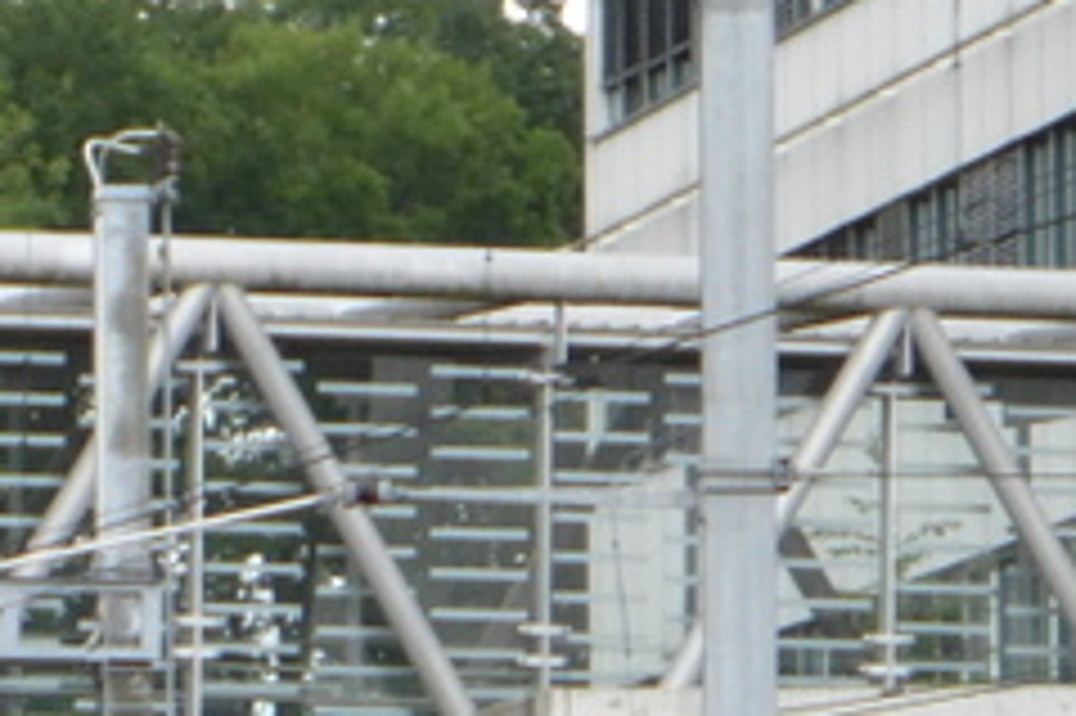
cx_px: -684
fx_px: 16517
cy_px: 1491
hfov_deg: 3.7
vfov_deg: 2.5
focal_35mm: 553
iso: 125
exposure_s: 1/160
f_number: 5.3
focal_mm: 20.6
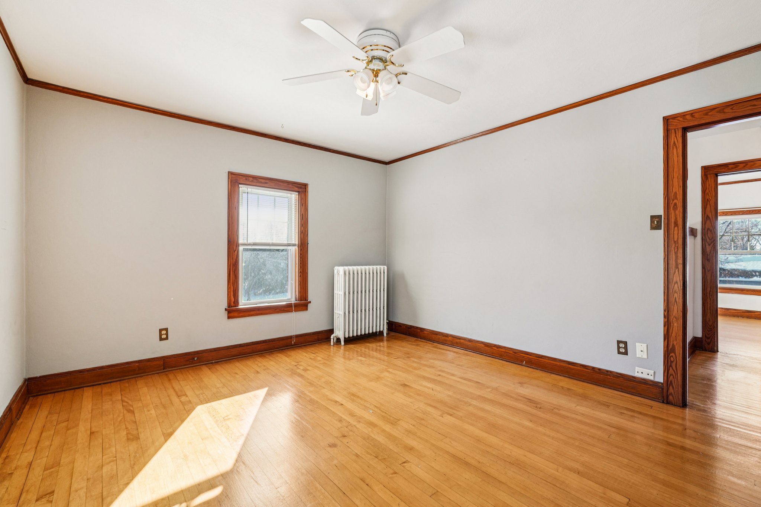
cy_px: 254
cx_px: 380
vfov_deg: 73.7
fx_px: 338
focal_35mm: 16
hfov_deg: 96.7
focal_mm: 16
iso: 320
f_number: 8
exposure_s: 1/30
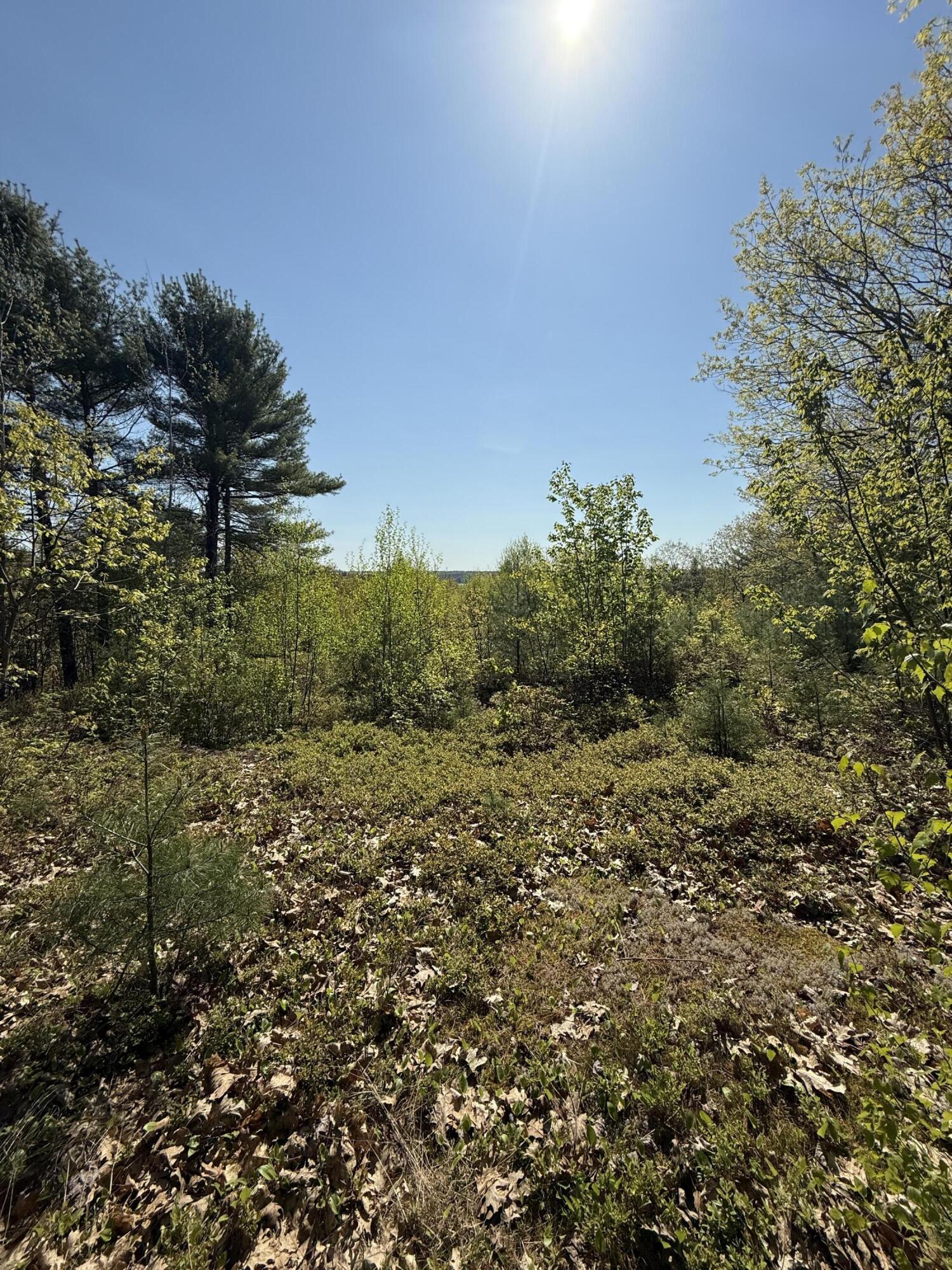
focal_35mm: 14
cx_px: 476
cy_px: 635
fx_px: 513
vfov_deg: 102.1
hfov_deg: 85.7
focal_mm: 2.22
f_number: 2.2
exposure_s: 1/3891
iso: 50
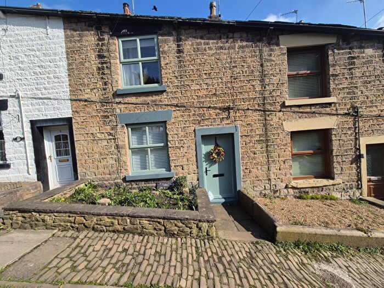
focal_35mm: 13
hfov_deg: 106.2
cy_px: 144
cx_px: 192
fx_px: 144
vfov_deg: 89.9
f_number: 2.2
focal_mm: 2.2
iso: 50
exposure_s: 1/1708
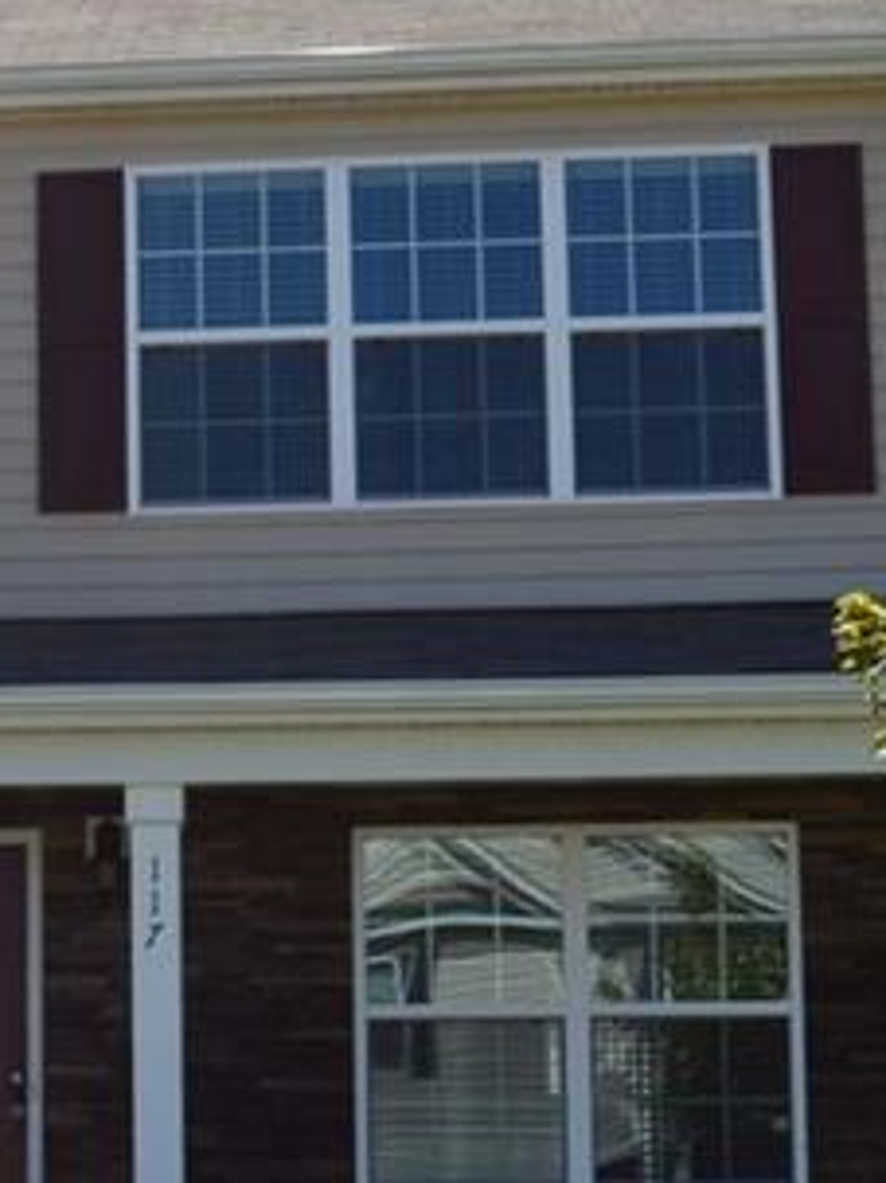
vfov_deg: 18.4
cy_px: 640
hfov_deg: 13.5
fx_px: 3654
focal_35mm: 107
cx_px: -105
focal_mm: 22
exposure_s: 1/500
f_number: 11
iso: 320
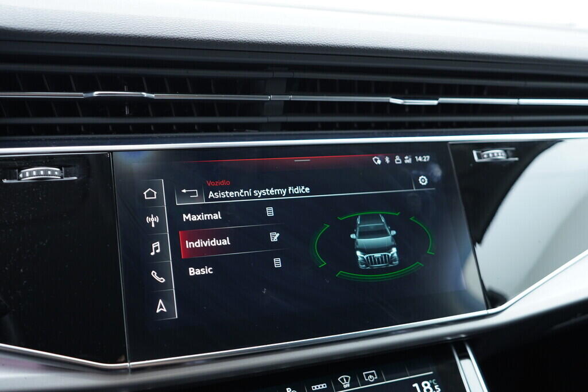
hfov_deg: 53.1
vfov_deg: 36.9
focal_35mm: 36
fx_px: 588
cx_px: 294
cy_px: 196
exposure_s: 1/40
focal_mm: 24
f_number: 2.8
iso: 400
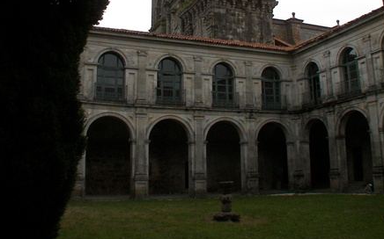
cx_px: 195
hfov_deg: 38.9
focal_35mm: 52
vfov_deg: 24.4
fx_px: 544
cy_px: 47
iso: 125
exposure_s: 1/640
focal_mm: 6
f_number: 4
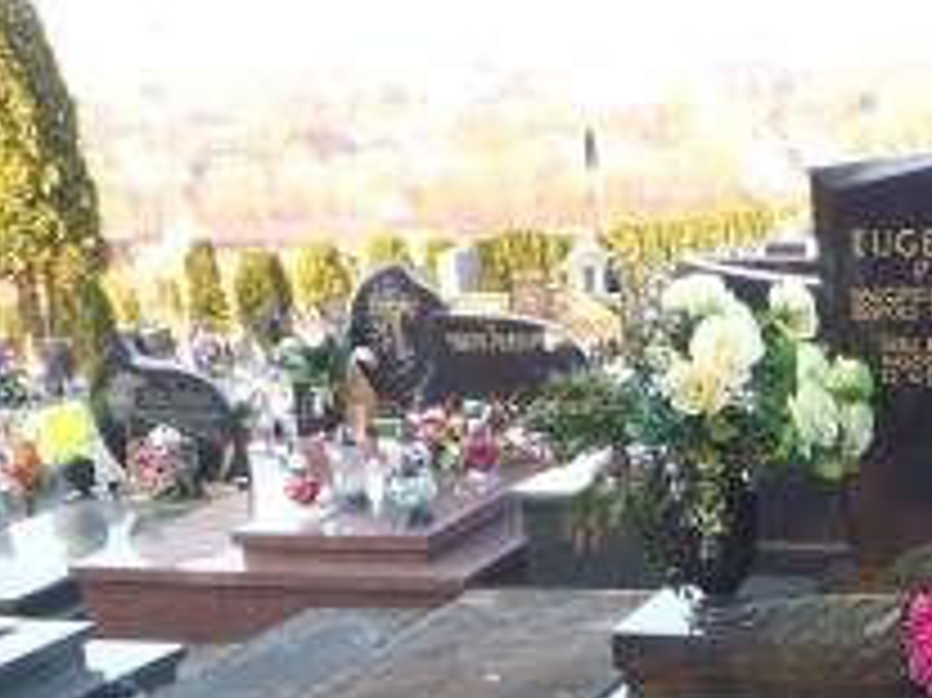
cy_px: 968
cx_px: 1004
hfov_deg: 25.6
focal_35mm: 71
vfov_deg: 18.8
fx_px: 1910
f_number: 3.5
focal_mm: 4.1
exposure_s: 1/30
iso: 100
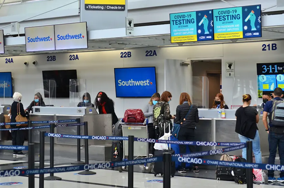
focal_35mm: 82
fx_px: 649
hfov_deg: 24.7
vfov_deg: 16.5
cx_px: 142
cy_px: 94
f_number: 4
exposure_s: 1/160
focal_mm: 55
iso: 400
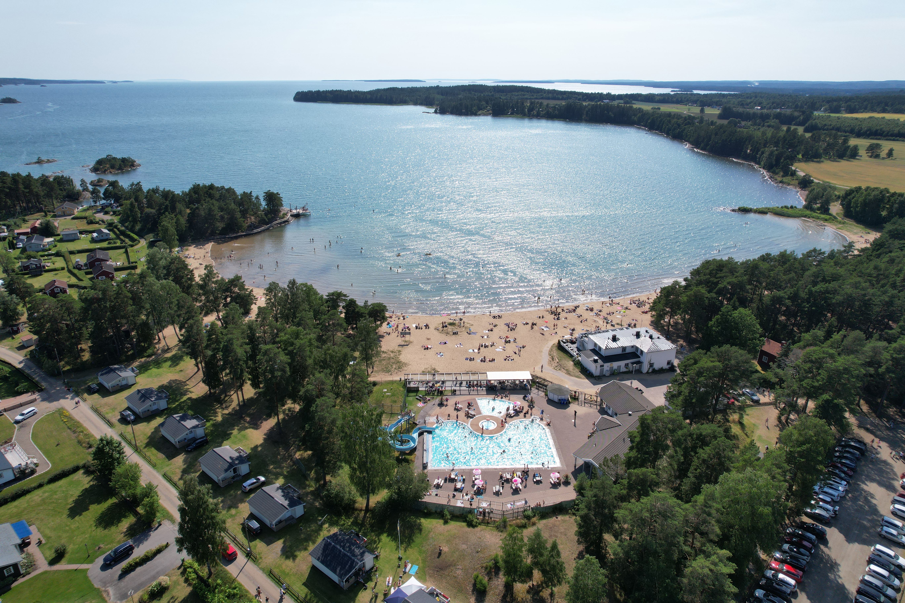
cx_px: 452
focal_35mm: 22
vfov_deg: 57.2
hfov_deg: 78.6
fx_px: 553
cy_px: 302
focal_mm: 8.38
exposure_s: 1/2500
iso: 100
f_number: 2.8
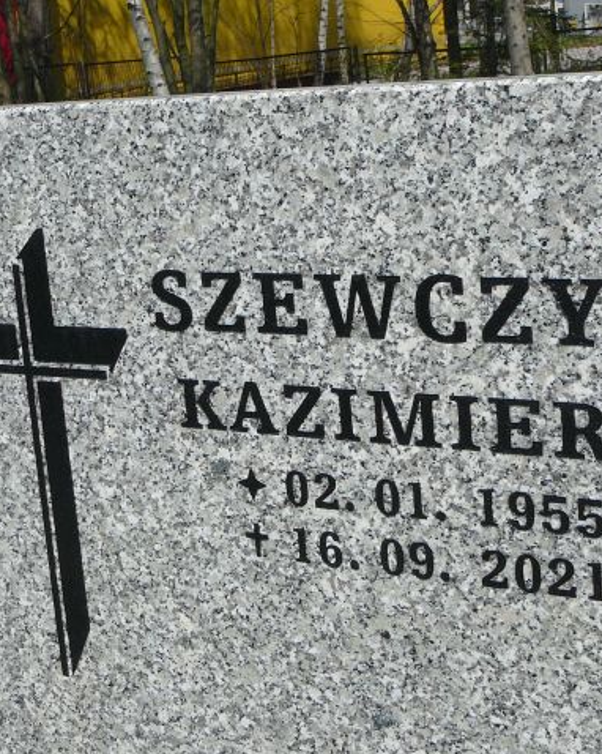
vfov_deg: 27.9
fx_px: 1515
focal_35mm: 68
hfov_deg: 22.4
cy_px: 377
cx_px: 350
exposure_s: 1/500
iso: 80
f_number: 5.6
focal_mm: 7.8
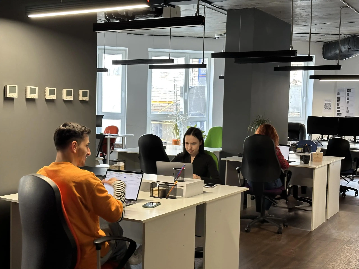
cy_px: 134
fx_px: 498
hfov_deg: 39.7
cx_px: 180
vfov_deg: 30.3
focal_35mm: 48
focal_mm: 6.86
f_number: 1.78
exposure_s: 1/50
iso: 100
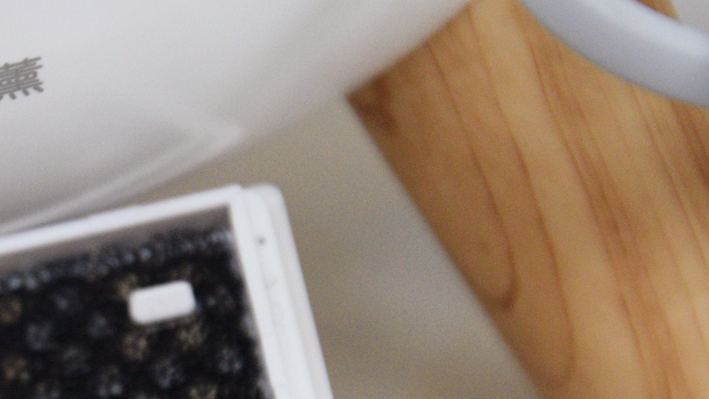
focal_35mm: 354
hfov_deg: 6.1
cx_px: -19
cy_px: 368
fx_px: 6658
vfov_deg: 3.4
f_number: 5.6
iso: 1600
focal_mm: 105
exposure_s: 1/125
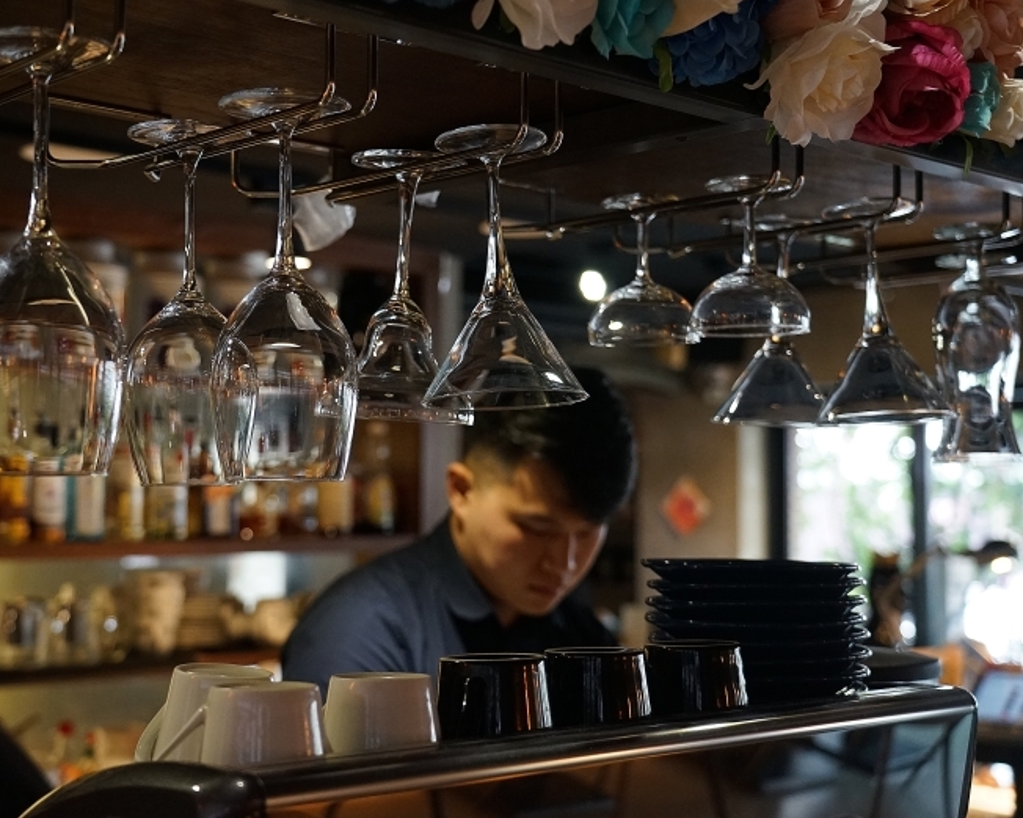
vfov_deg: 28.6
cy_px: 407
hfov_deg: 35.2
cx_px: 402
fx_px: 1604
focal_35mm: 53
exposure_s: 1/60
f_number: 4
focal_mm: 46
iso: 2500
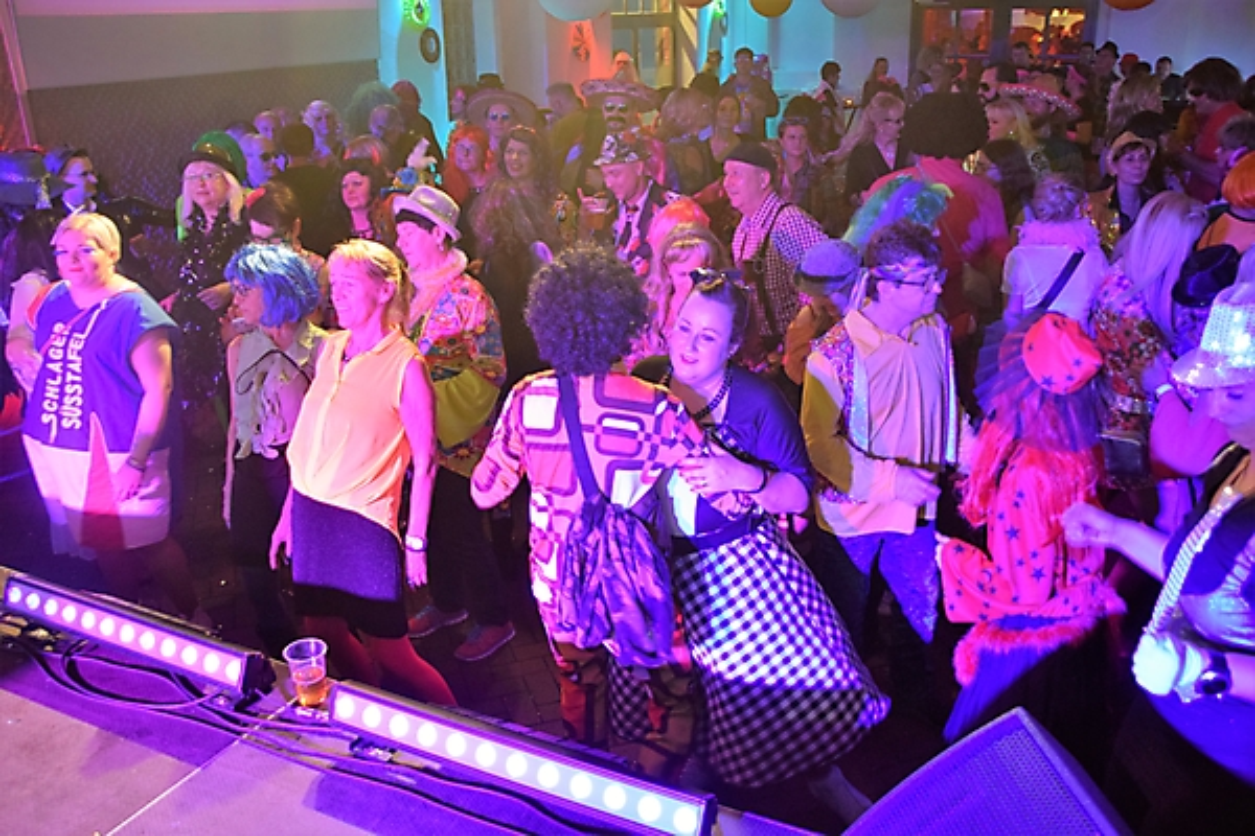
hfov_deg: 59.5
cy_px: 418
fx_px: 1098
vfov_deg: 41.7
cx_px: 628
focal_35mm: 32
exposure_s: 1/60
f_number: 3.8
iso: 1400
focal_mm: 21
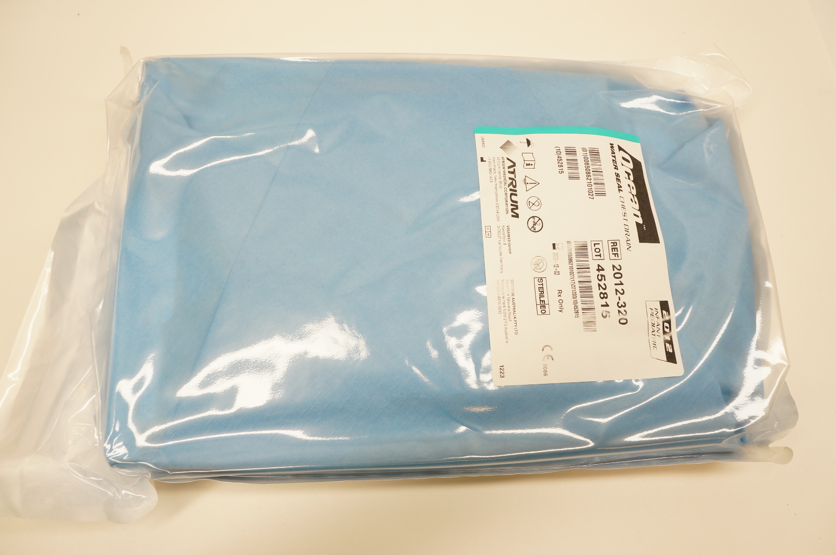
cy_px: 278
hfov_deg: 67.4
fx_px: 626
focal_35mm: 27
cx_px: 418
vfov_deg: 47.8
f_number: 7.1
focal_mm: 18
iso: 400
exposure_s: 1/60
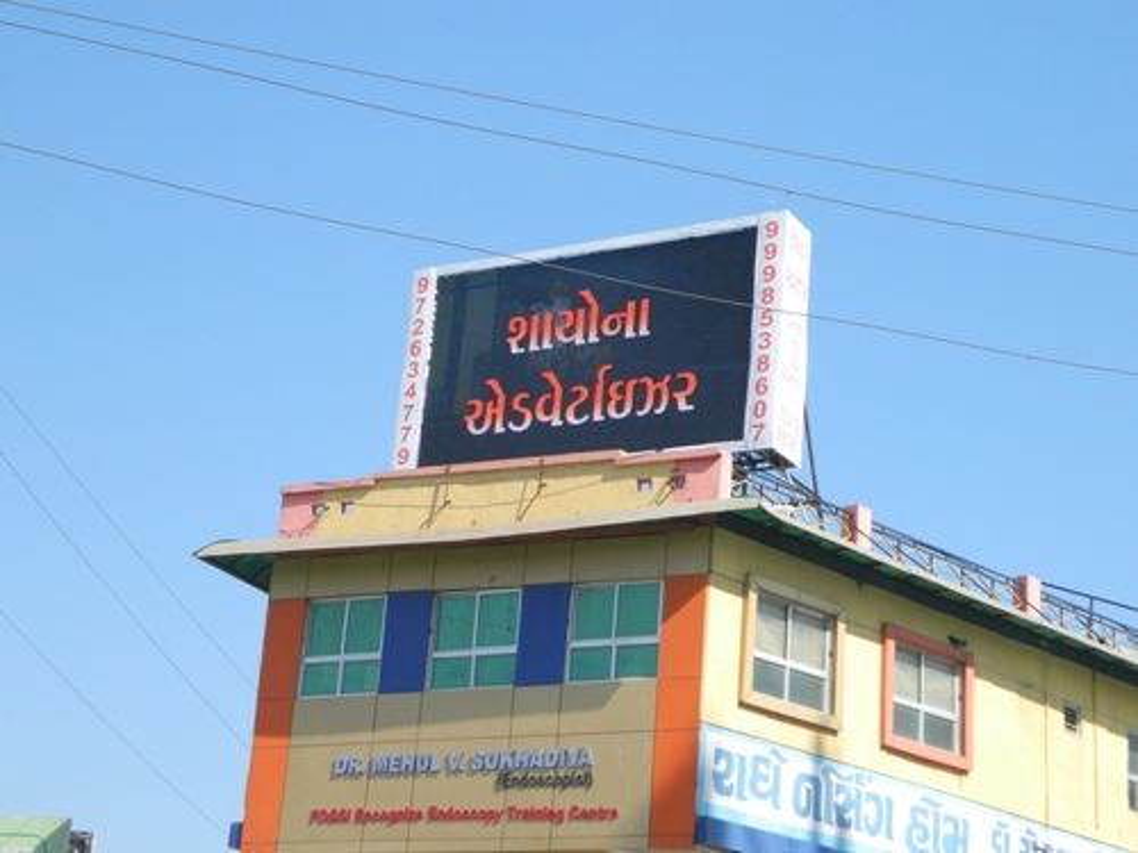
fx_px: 2301
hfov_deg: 27.8
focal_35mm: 70
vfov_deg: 21.0
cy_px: 426
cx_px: 569
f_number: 4
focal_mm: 12.6
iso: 110
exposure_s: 1/640
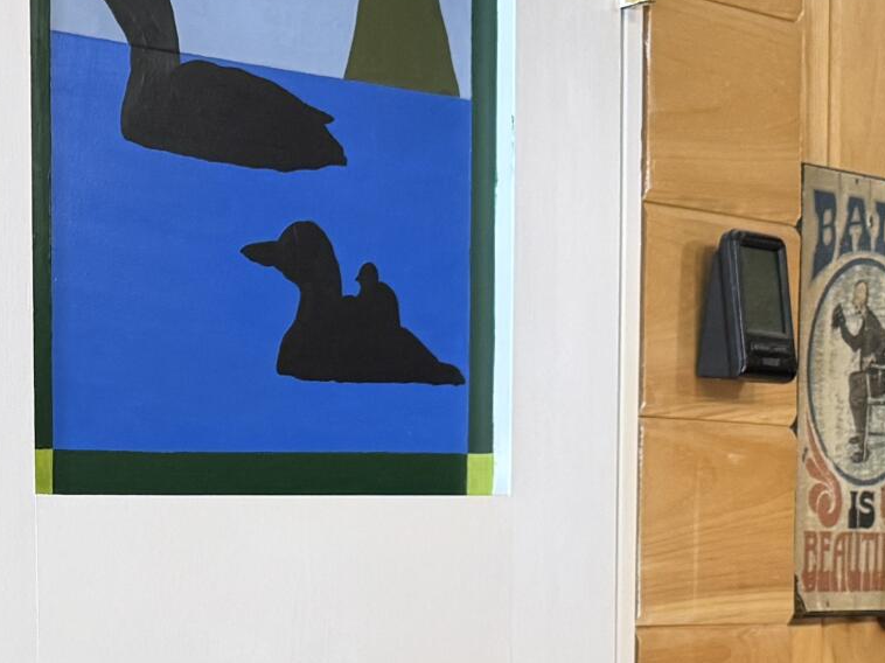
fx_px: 2428
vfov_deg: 14.9
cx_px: -170
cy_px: 867
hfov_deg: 19.5
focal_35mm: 95
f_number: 1.78
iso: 250
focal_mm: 6.76
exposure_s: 1/60
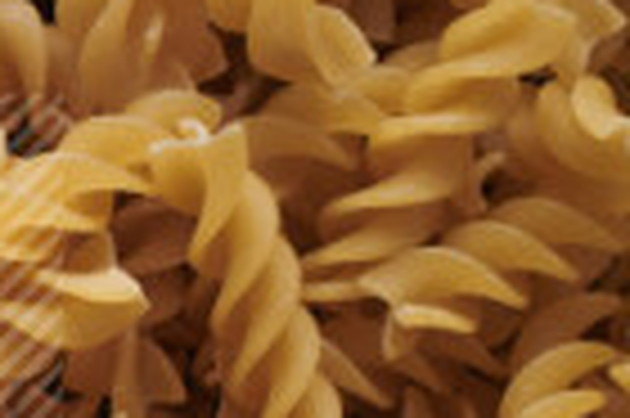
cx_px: -1062
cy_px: 867
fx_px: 4999
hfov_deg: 6.7
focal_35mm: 286
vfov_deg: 4.7
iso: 160
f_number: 8
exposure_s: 1/100
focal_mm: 50
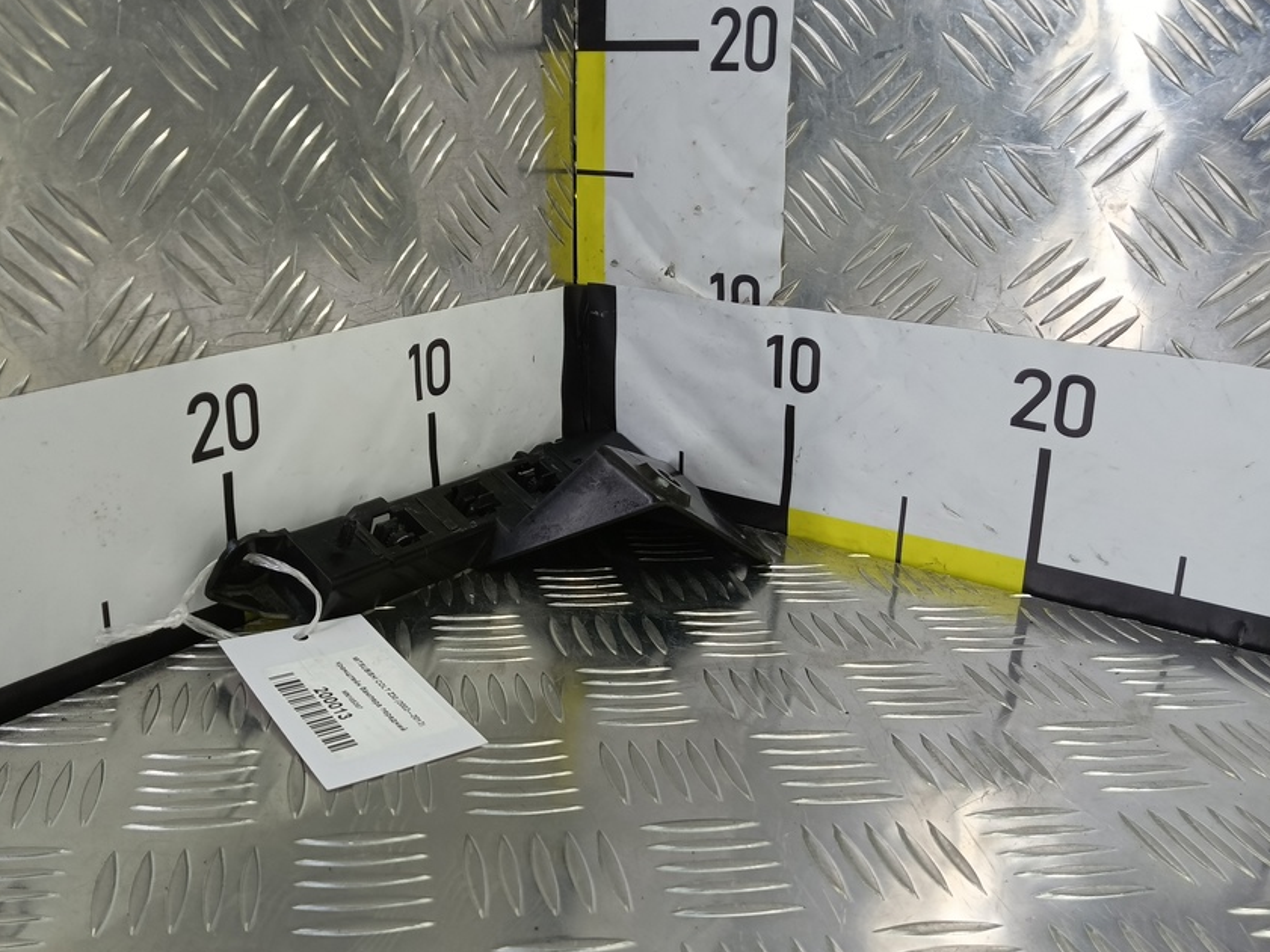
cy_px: 478
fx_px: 1027
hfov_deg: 63.1
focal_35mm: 28
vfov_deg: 49.8
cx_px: 542
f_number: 1.6
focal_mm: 4.11
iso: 99
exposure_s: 1/50
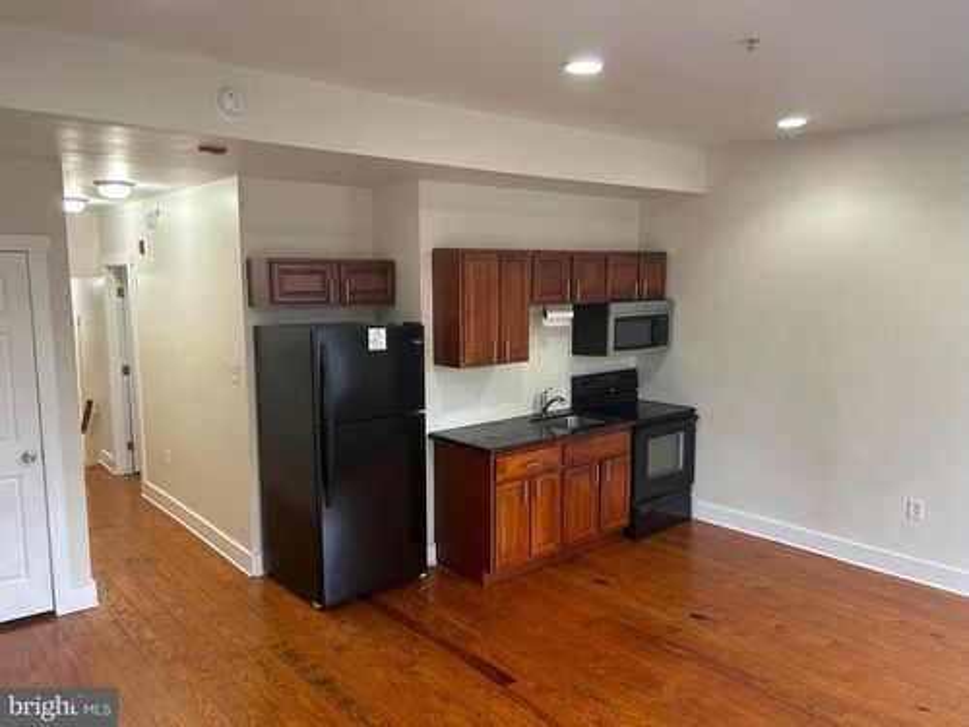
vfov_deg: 53.1
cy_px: 364
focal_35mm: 26
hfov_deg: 67.3
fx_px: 728
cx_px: 484
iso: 125
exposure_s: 1/60
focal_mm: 5.7
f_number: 1.5
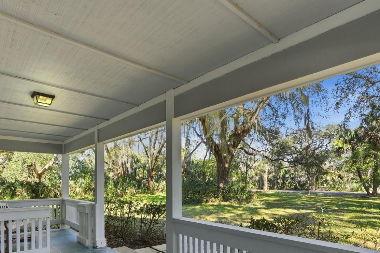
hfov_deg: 75.8
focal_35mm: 23
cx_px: 213
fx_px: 243
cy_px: 180
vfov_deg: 53.3
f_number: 8
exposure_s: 1/500
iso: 160
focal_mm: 16
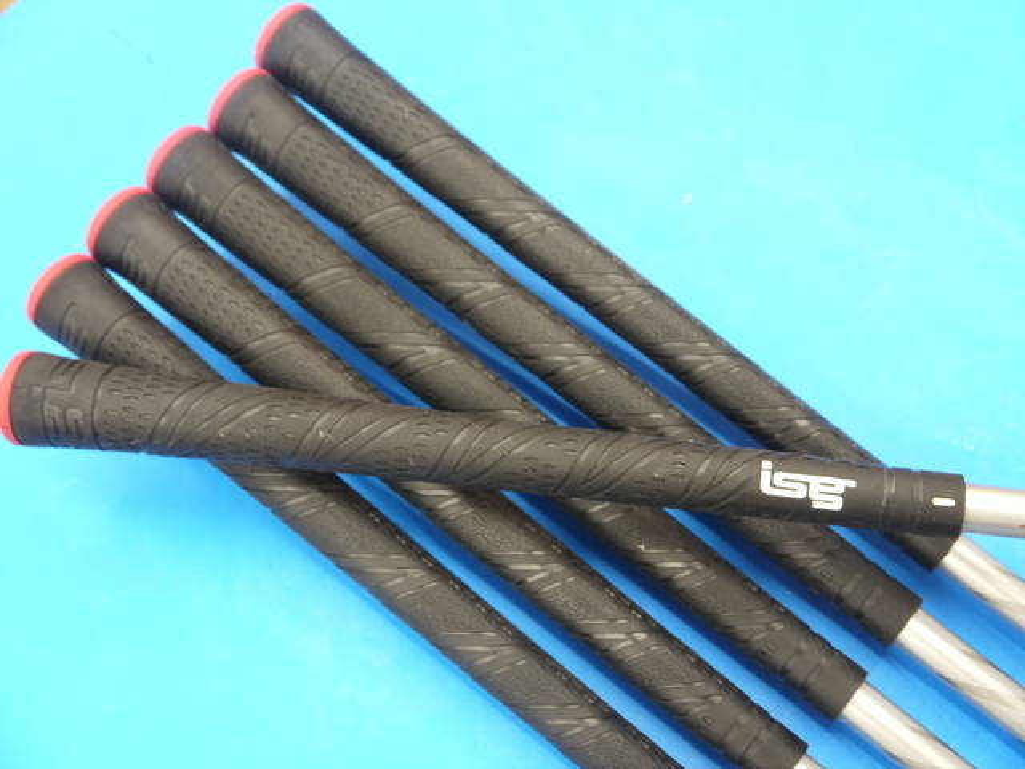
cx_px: 512
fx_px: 1421
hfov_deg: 39.7
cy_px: 384
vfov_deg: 30.3
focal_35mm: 48
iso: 800
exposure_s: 1/80
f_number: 4.5
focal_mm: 24
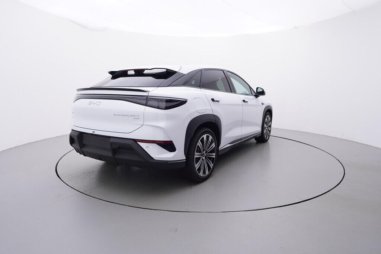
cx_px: 190
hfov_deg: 77.3
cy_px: 127
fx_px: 238
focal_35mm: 22
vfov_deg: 56.2
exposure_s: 1/80
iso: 200
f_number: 5
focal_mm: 15
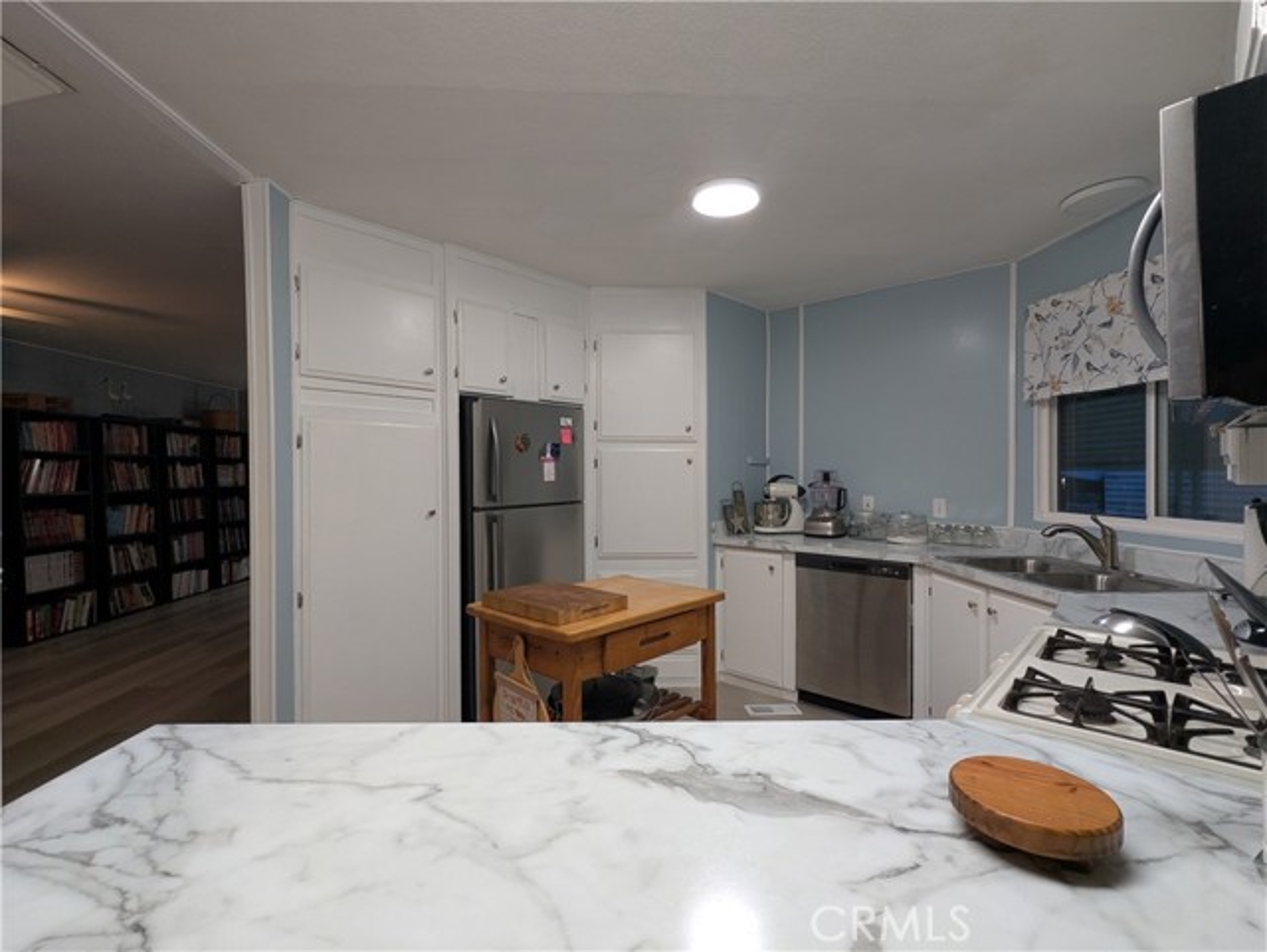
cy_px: 476
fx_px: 586
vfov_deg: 78.2
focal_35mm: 16
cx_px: 634
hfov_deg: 94.5
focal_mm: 2.35
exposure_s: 1/30
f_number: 2.2
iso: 66
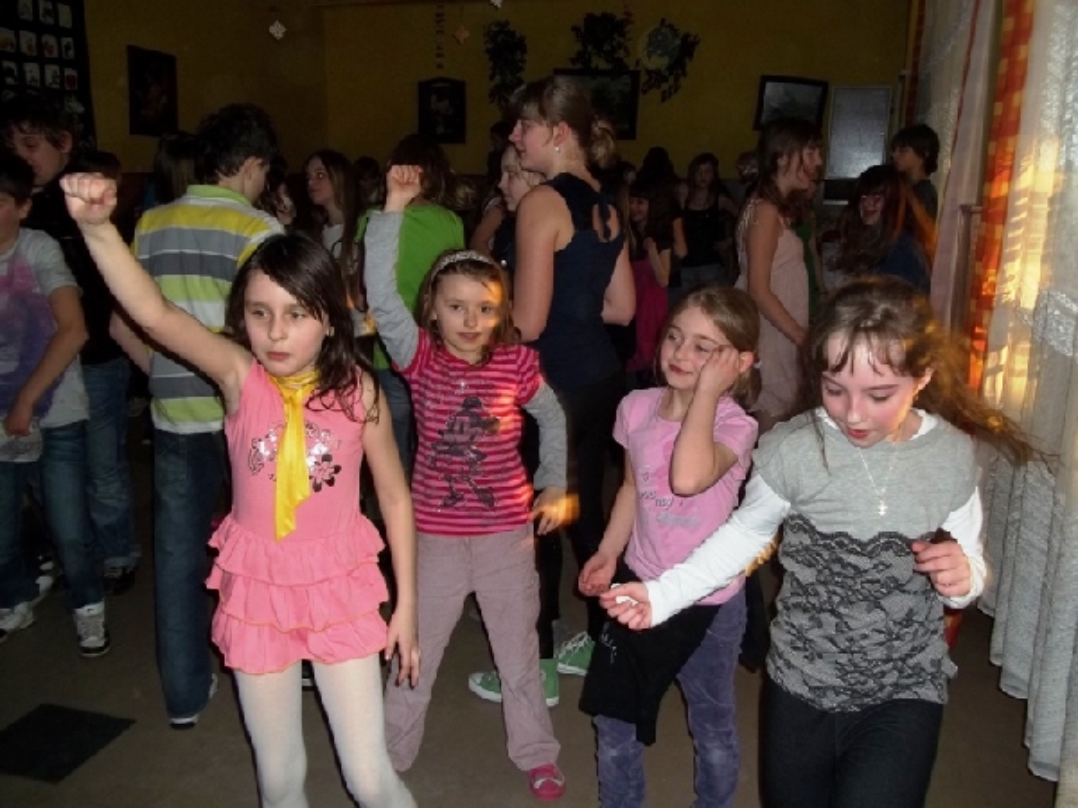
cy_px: 404
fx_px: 997
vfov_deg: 44.2
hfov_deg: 56.8
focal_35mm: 32
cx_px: 539
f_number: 2.9
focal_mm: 5.7
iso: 64
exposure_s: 1/30
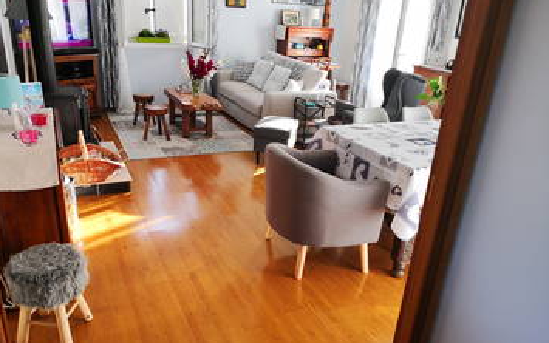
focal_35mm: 29
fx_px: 434
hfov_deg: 64.6
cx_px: 272
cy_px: 202
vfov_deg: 43.0
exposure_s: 1/50
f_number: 1.6
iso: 80
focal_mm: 3.95
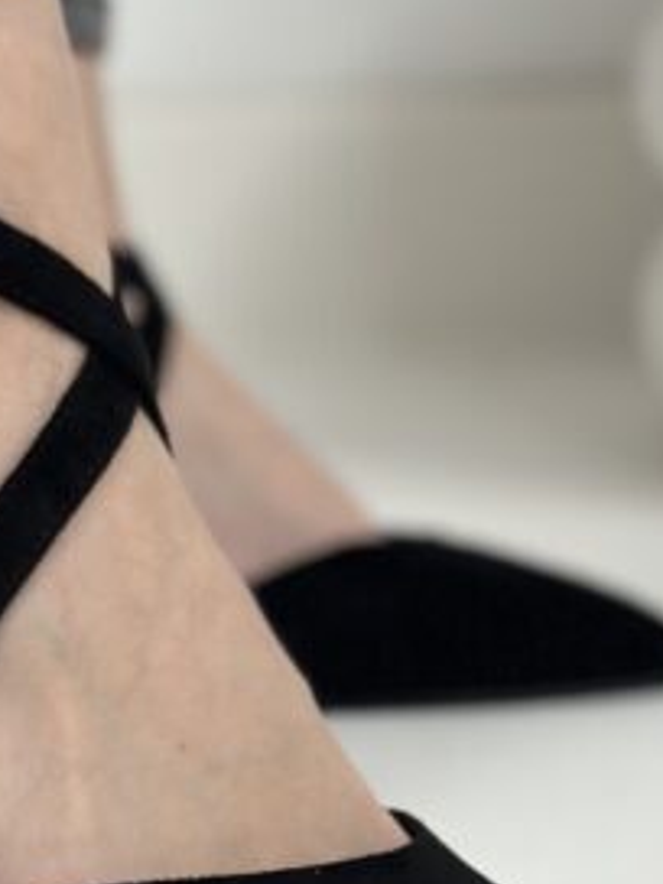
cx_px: 172
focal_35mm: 141
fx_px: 3601
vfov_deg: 14.0
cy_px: 276
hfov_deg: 10.5
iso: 160
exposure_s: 1/100
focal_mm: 6.86
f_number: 1.78
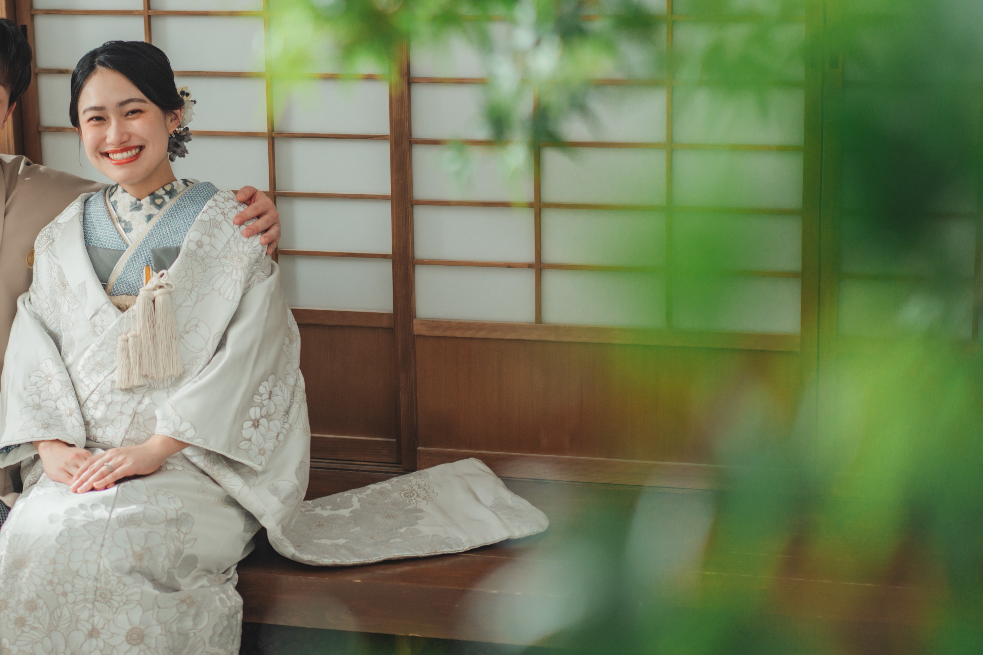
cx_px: 246
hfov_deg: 21.9
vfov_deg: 14.9
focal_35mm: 92
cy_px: 337
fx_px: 2512
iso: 200
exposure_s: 1/125
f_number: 1.8
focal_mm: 55
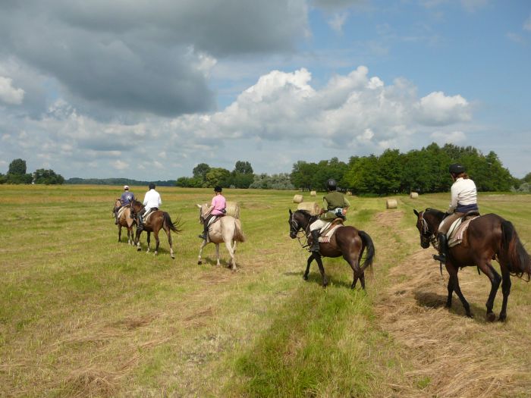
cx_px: 266
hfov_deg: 52.6
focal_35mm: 35
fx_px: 537
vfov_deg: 40.7
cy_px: 199
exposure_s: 1/1000
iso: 100
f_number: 5
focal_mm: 5.2
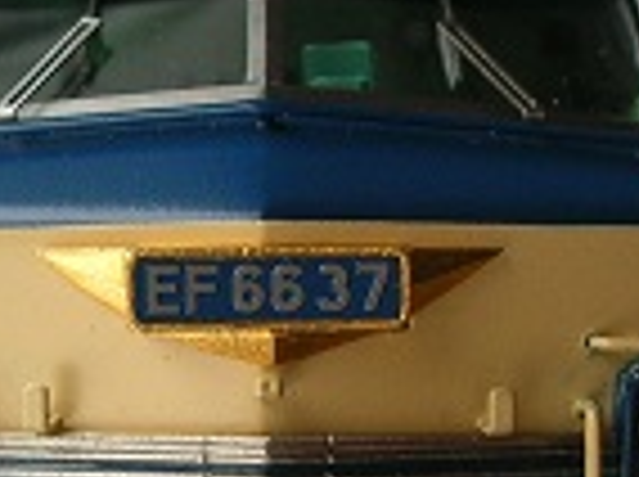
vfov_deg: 12.1
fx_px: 2248
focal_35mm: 122
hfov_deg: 16.2
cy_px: 371
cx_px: 304
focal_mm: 5.8
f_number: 2.8
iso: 50
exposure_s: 1/7.9
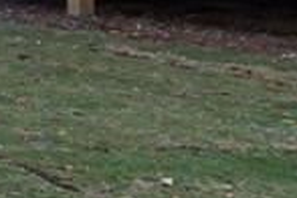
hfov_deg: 9.9
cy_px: -111
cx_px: -705
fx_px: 1004
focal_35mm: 122
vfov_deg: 10.8
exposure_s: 1/160
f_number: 5
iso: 250
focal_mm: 11
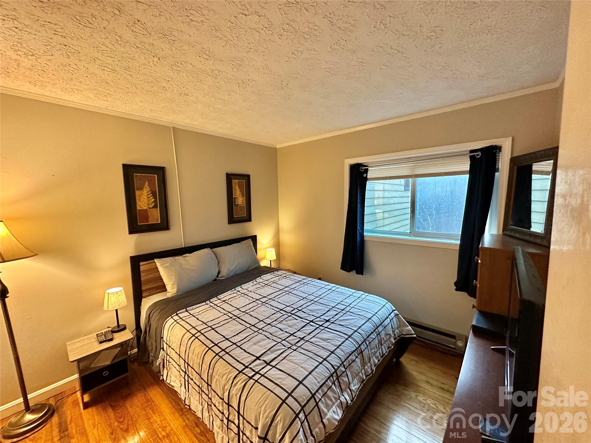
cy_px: 222
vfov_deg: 85.7
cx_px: 296
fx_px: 239
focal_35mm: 14
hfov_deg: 102.1
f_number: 2.2
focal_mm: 2.22
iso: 500
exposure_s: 1/60
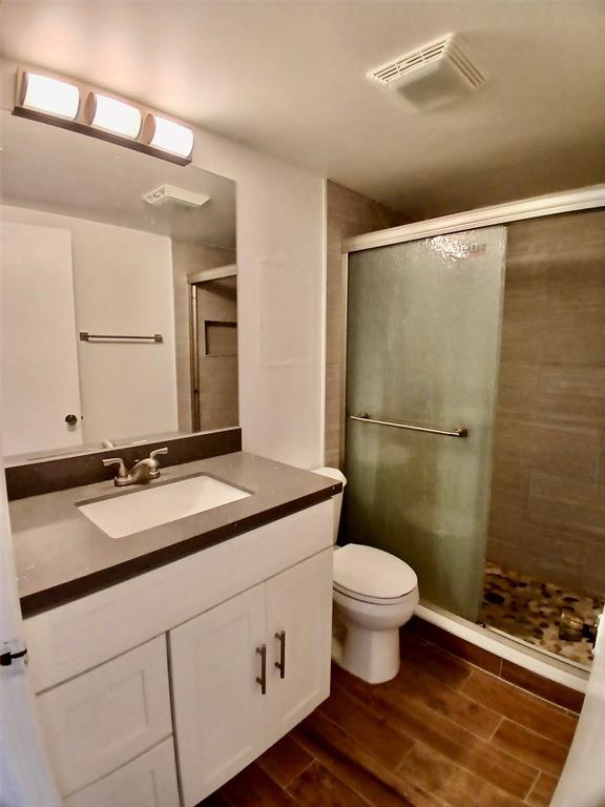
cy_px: 404
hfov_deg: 74.7
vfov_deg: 91.0
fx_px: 396
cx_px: 302
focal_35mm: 17
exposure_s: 1/40
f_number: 2.2
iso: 100
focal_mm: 1.4
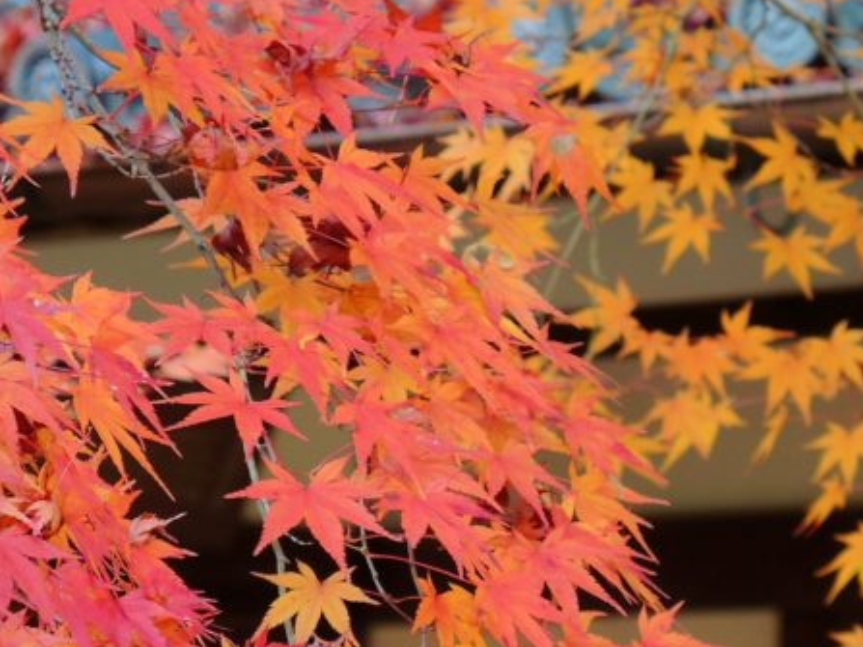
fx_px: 6680
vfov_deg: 5.5
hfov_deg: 7.4
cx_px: 494
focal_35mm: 268
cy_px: 384
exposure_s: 1/60
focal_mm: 25
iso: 160
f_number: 3.5
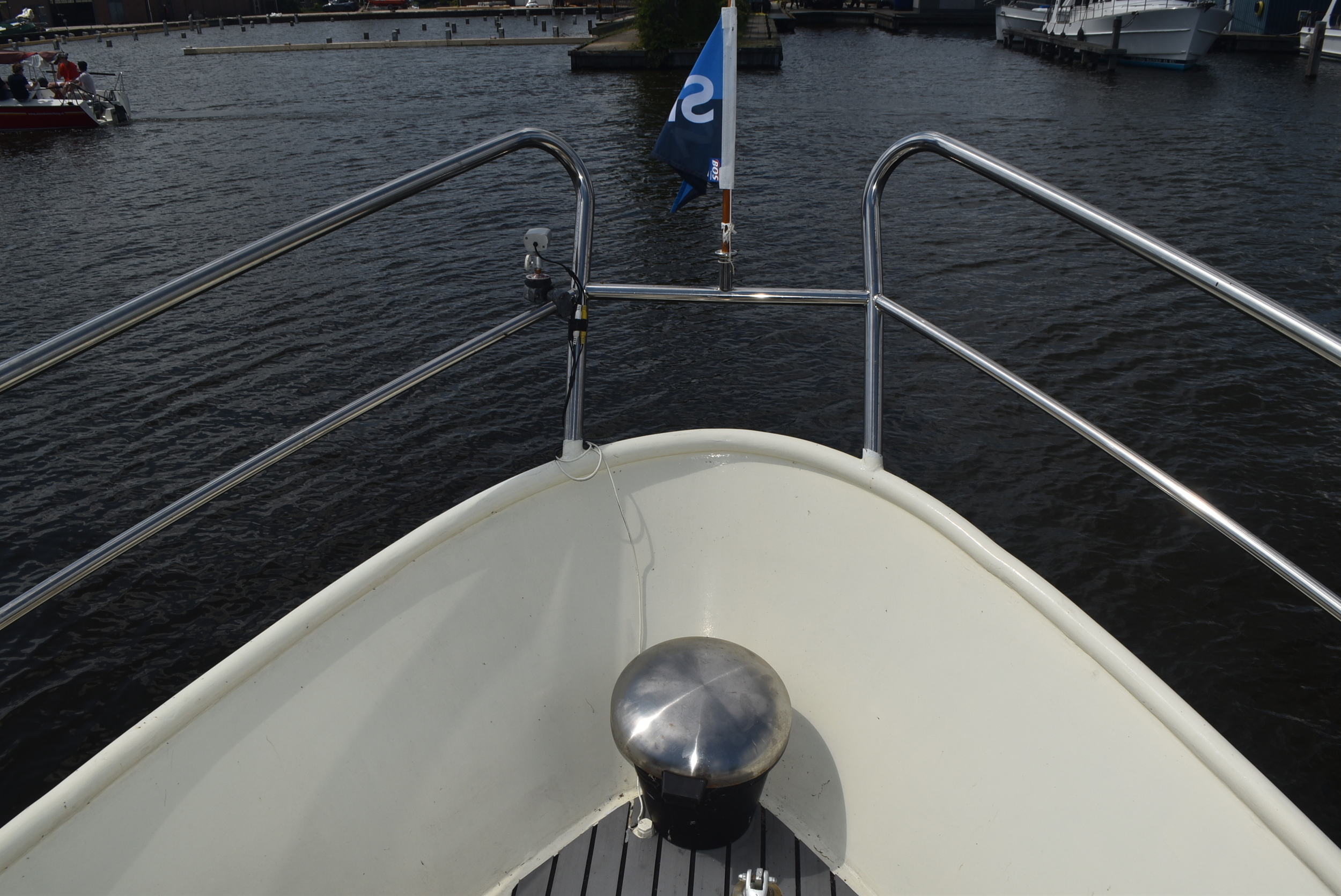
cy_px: 448
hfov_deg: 67.3
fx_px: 1006
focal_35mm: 27
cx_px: 670
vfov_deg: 48.0
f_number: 14
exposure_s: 1/200
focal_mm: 18
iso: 100
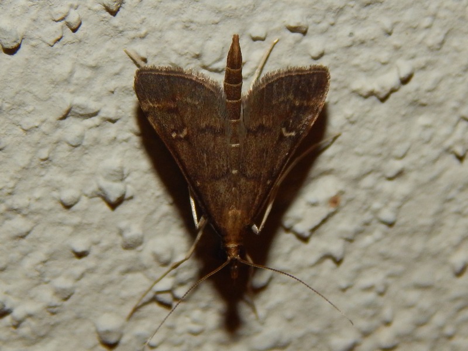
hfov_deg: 17.1
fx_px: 1555
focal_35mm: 115
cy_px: 176
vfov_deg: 12.9
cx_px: 234
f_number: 9.2
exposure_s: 1/30
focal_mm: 20.5
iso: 200
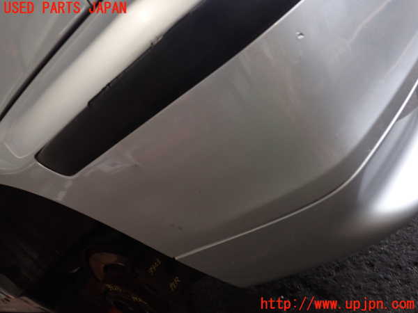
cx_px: 209
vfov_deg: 46.8
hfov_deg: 60.0
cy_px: 156
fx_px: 362
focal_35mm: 30
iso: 250
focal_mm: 5.4
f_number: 2.3
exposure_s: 1/30
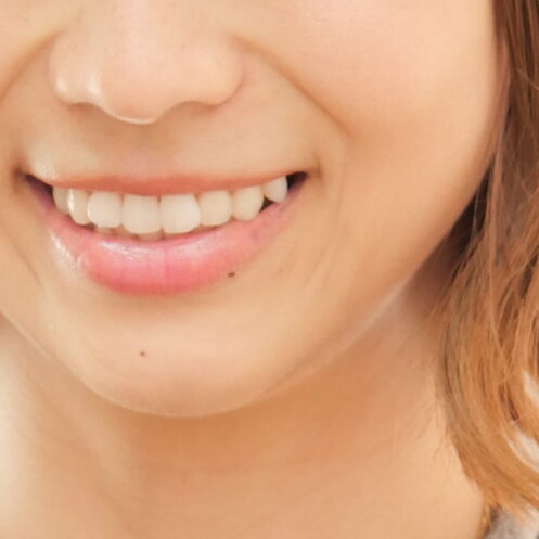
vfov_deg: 3.6
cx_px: 174
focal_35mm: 483
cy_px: 331
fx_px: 8509
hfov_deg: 3.6
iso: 800
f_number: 4.4
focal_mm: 53
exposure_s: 1/50
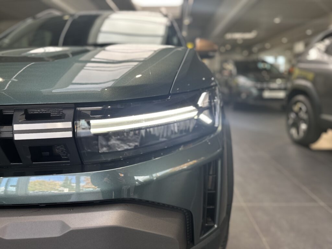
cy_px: 124
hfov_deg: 71.6
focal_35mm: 24
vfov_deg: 56.8
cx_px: 166
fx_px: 230
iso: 80
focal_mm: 6.86
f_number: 1.78
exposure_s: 1/195
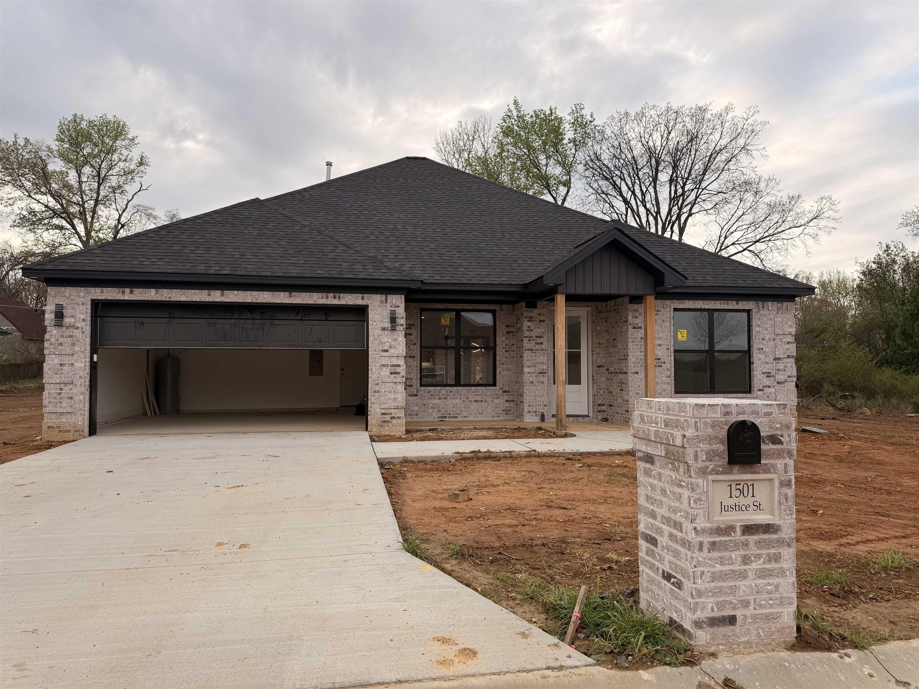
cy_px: 344
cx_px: 460
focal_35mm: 24
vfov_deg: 56.8
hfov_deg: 71.6
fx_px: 637
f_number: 1.78
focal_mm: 6.76
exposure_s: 1/2053
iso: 80
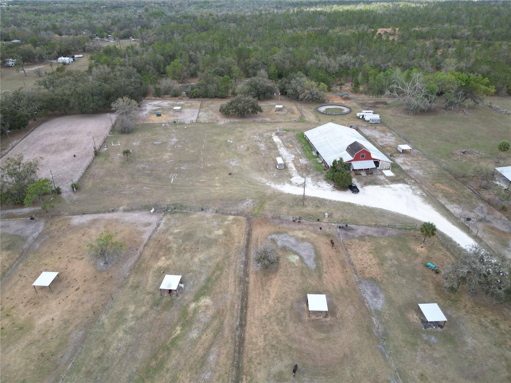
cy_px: 192
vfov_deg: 56.8
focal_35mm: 24
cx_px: 256
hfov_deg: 71.6
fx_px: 354
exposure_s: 1/800
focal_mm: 6.72
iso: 100
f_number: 1.7
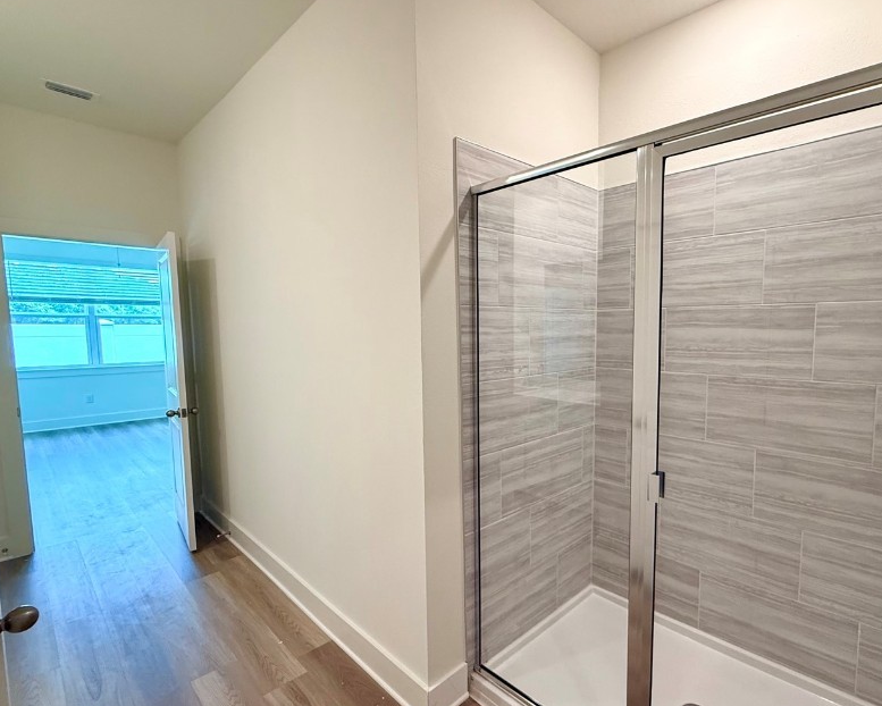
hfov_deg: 85.3
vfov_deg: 73.8
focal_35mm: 18
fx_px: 470
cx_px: 527
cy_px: 371
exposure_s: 1/120
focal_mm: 2.22
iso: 200
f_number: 2.2
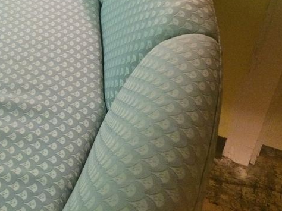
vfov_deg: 24.7
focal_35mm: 57
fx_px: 464
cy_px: 13
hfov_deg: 32.2
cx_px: 32
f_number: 2.2
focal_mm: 4.12
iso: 320
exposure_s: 1/30
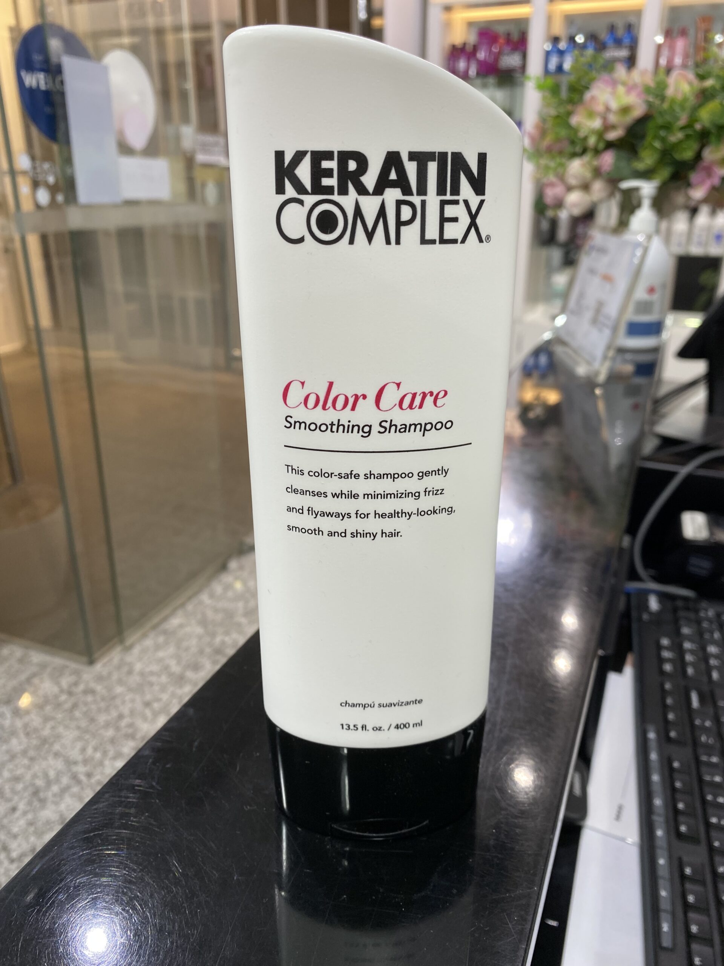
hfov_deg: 53.1
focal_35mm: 26
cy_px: 483
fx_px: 725
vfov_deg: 67.3
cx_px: 362
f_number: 1.8
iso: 100
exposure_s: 1/100
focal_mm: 4.25
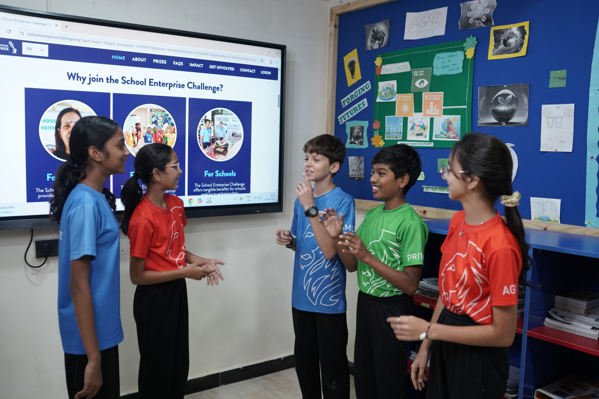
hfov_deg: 54.4
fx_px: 582
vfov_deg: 37.9
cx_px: 300
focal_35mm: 35
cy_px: 200
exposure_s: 1/200
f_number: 2.5
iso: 800
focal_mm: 35
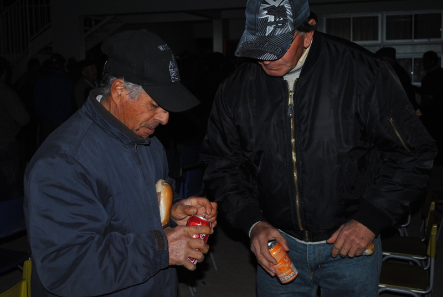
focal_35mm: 48
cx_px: 222
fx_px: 592
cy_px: 148
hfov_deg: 41.1
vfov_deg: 28.2
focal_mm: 32
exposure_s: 1/60
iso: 200
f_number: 4.8
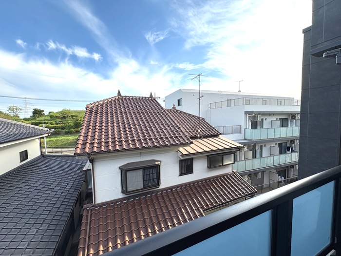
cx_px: 170
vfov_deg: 85.7
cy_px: 128
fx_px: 138
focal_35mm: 14
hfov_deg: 102.1
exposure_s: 1/868
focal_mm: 2.22
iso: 40
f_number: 2.2
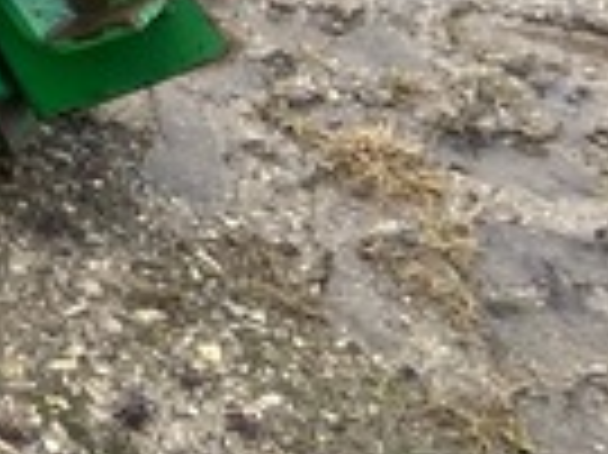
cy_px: -243
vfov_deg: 9.3
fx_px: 2702
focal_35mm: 154
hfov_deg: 10.0
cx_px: -1162
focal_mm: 4.25
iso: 32
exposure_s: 1/782
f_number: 1.8
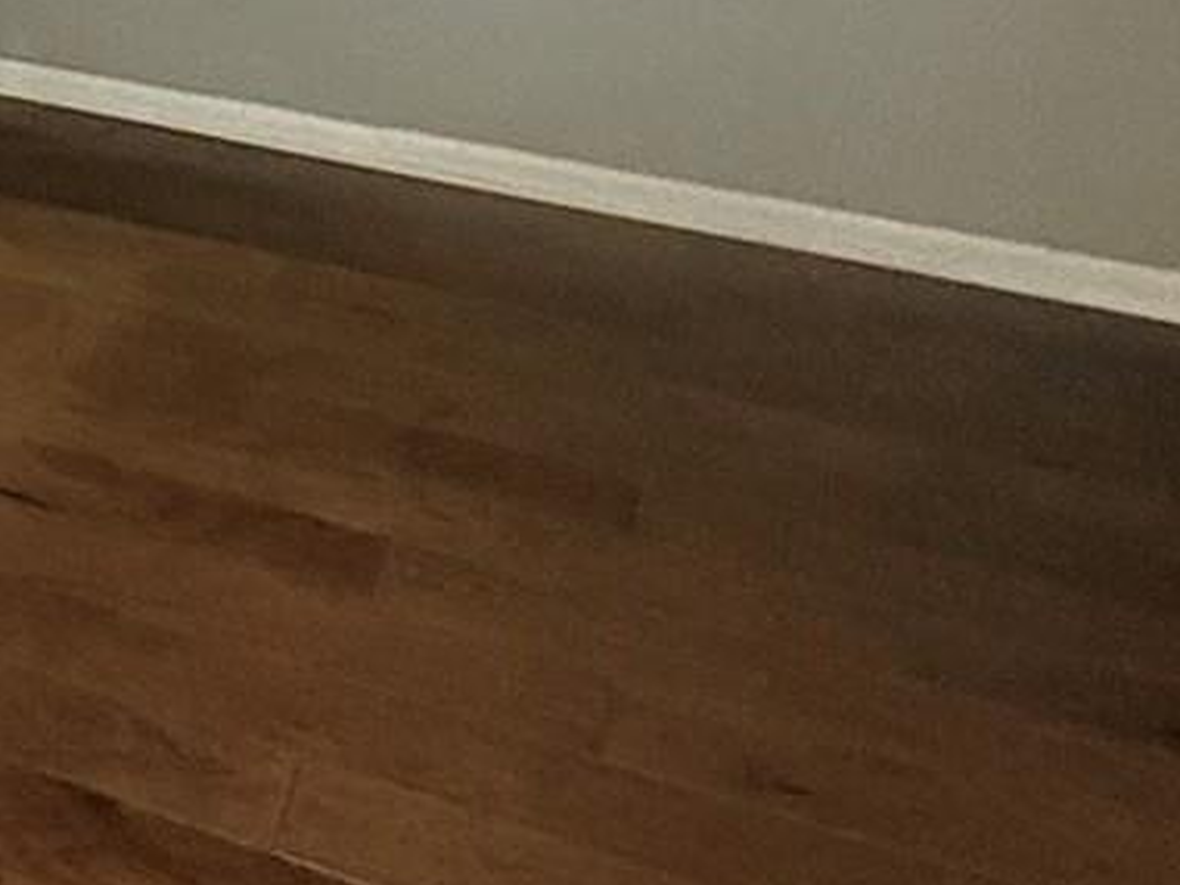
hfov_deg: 27.9
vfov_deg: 20.2
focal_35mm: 59
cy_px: -547
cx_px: -301
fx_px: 2011
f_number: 2.2
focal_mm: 2.22
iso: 800
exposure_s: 1/60
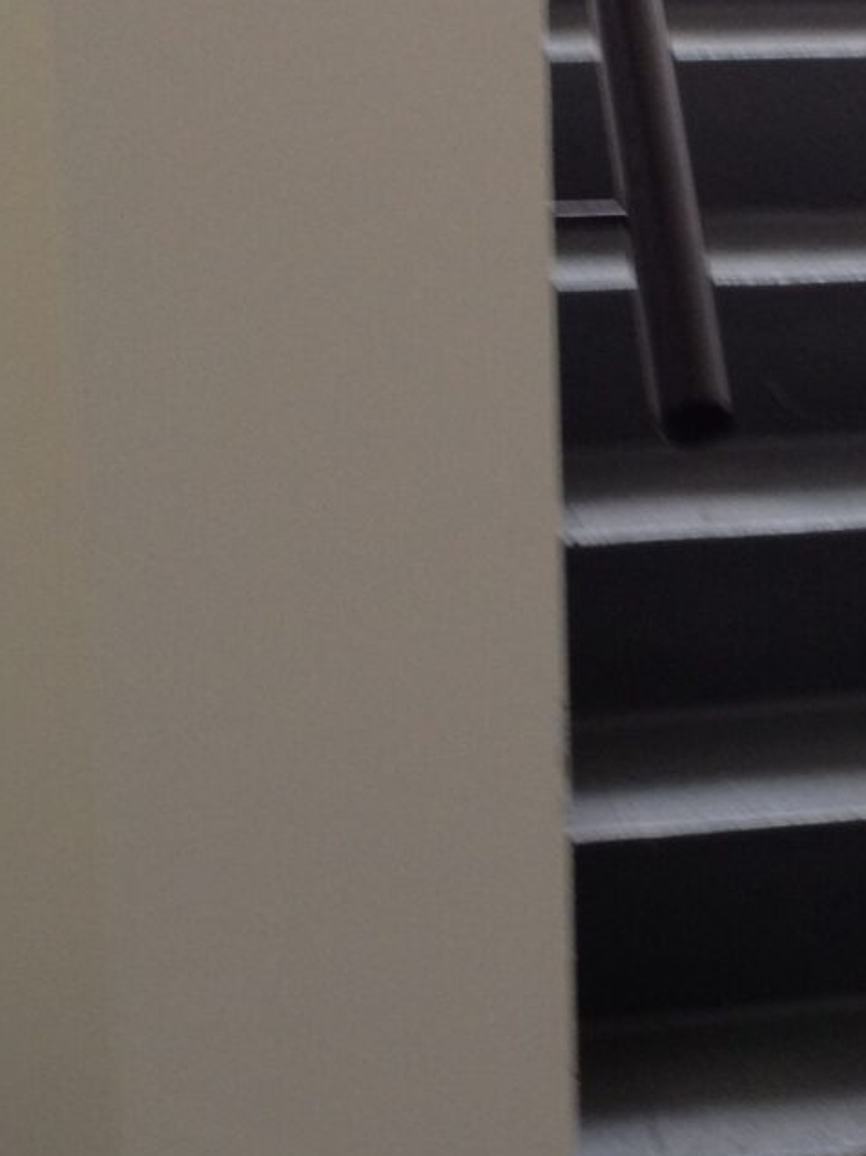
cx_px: 1107
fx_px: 3538
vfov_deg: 18.6
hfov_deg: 13.5
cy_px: 598
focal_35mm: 106
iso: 80
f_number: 2.4
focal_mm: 4.28
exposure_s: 1/30
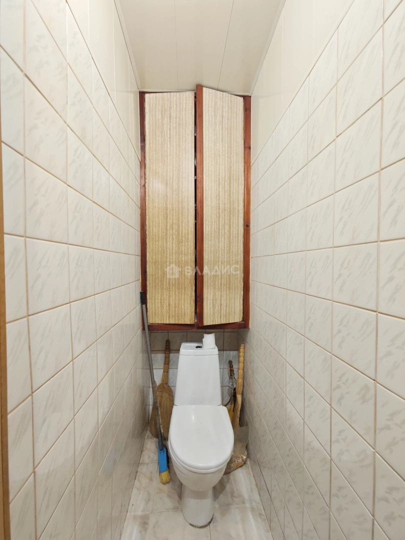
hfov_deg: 85.7
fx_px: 218
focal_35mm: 14
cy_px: 270
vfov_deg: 102.1
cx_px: 202
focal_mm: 2.16
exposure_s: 1/33.3
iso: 640
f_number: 2.2
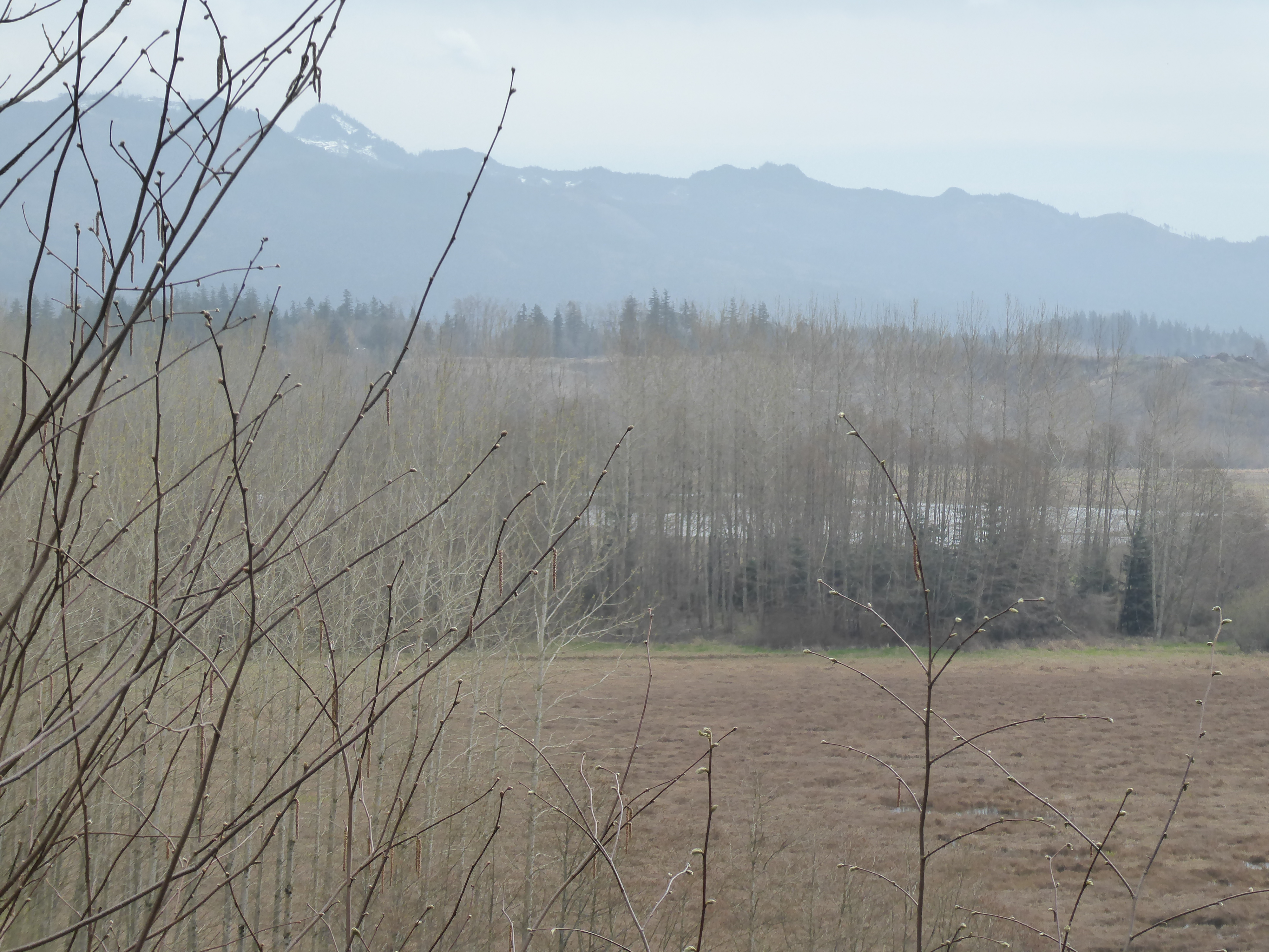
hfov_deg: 15.5
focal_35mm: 127
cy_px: 476
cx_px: 634
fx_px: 4656
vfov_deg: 11.7
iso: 160
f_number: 5.1
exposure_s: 1/400
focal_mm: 20.6
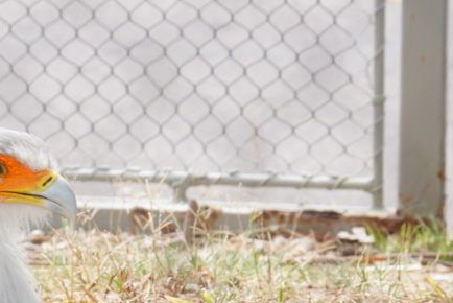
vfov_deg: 2.7
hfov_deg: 4.1
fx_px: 6333
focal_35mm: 503
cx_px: -49
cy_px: 246
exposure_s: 1/60
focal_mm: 90
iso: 100
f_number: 5.6
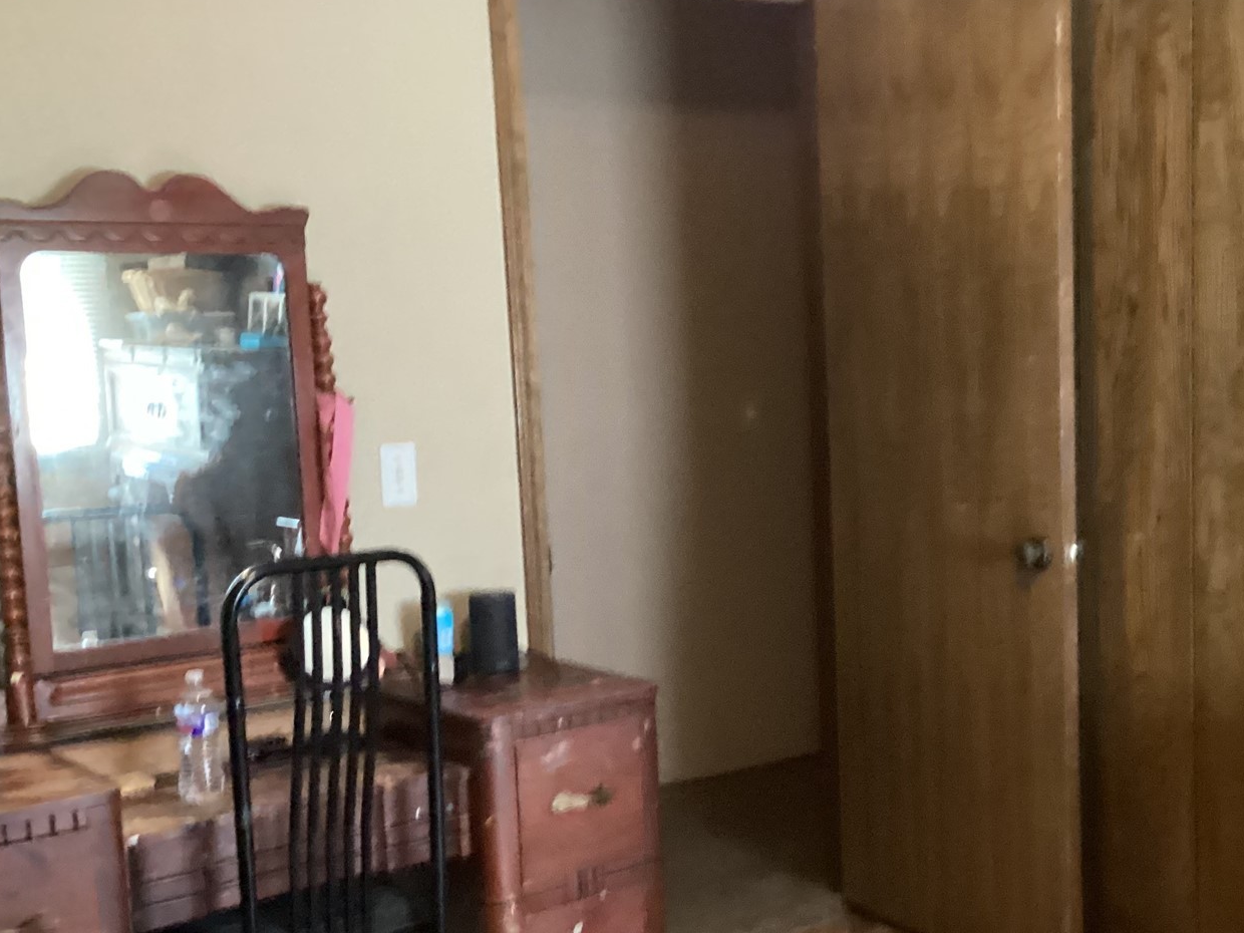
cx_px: 815
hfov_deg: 39.3
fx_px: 1725
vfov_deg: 30.2
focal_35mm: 48
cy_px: 564
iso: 640
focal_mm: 3.3
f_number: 2.4
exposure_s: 1/30
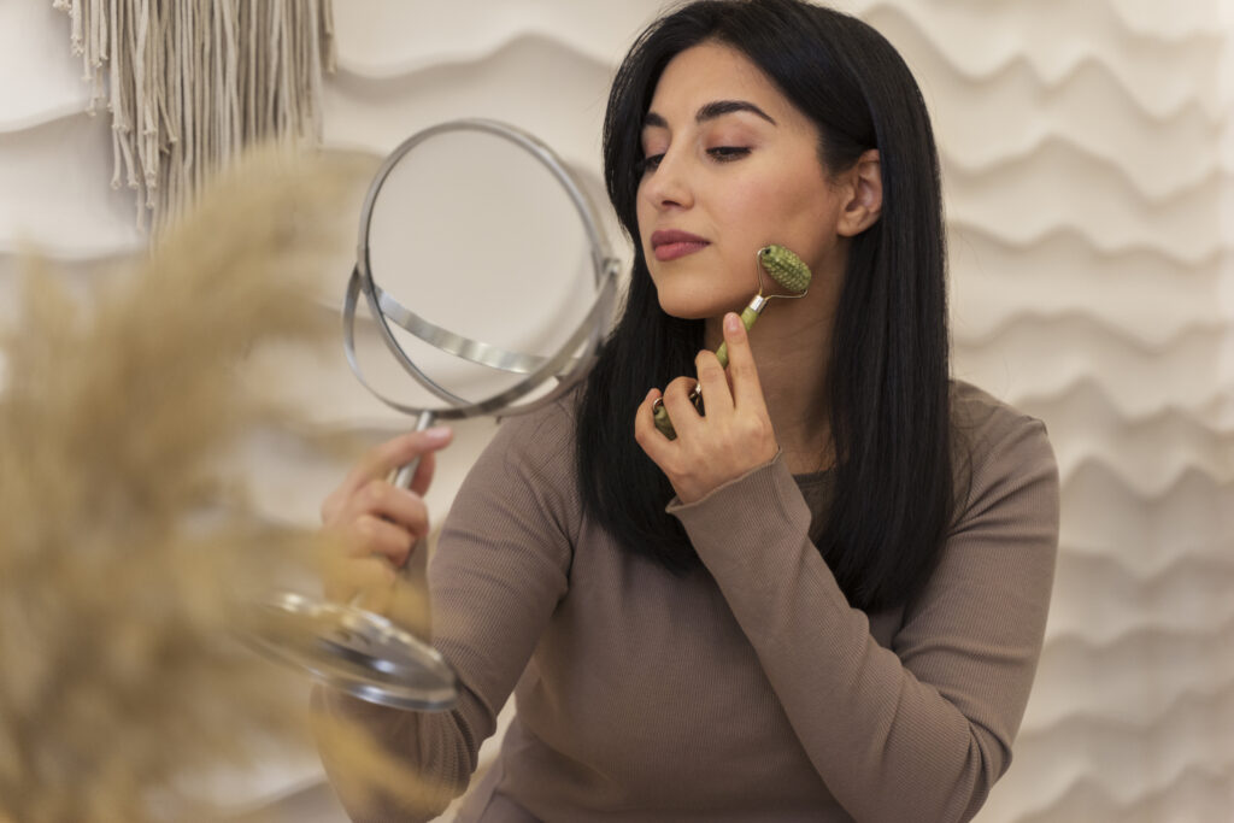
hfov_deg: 30.5
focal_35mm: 66
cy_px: 412
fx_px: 2262
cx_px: 617
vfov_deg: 20.6
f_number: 2.8
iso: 1250
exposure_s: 1/125
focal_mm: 66
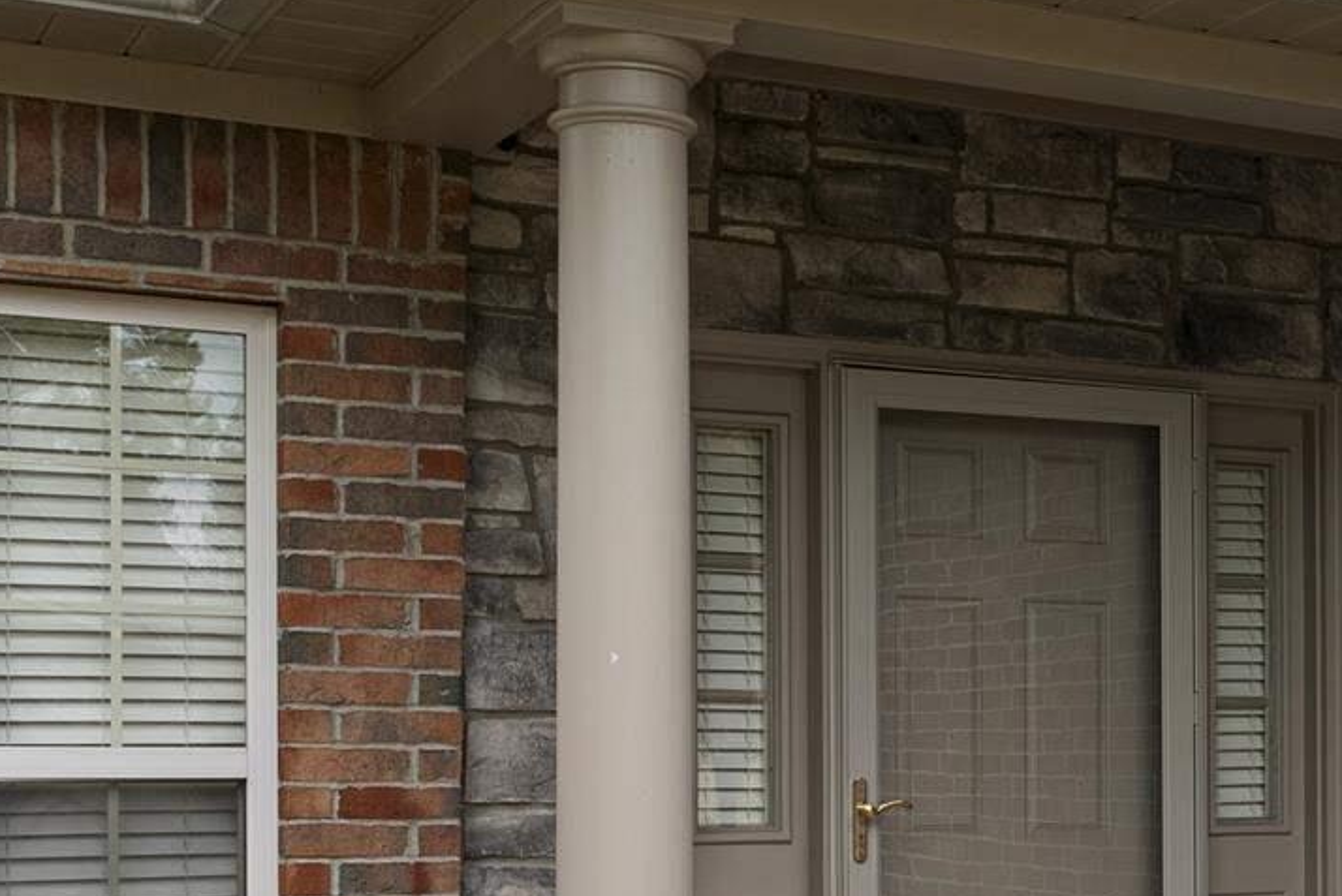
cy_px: 746
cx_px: 1227
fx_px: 2611
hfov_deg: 27.7
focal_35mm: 70
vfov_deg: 19.2
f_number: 9
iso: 250
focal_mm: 20
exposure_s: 1/50
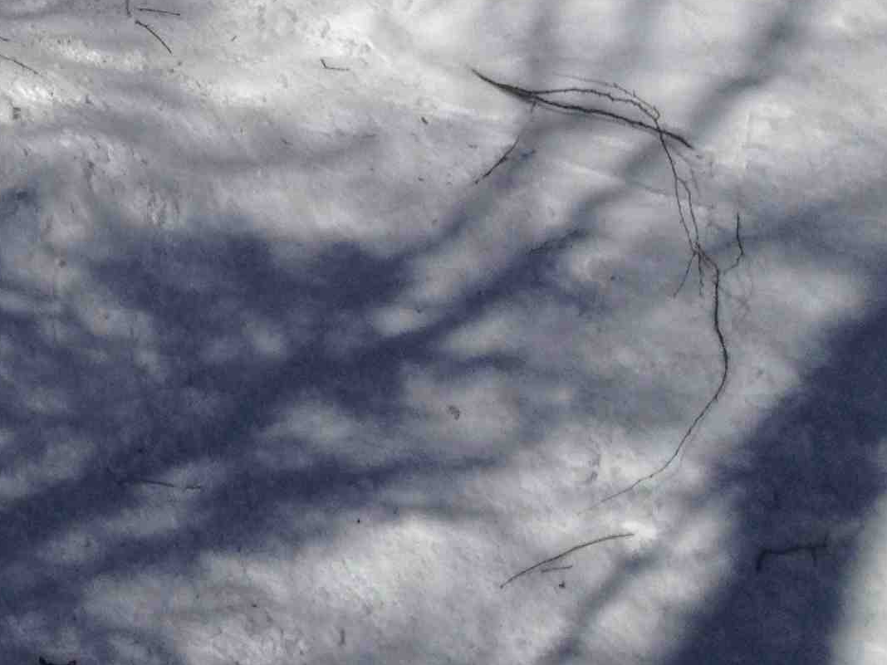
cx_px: -411
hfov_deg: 16.8
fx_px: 2742
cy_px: -190
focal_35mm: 107
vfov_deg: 13.4
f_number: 2.4
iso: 50
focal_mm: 4.28
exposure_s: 1/5525
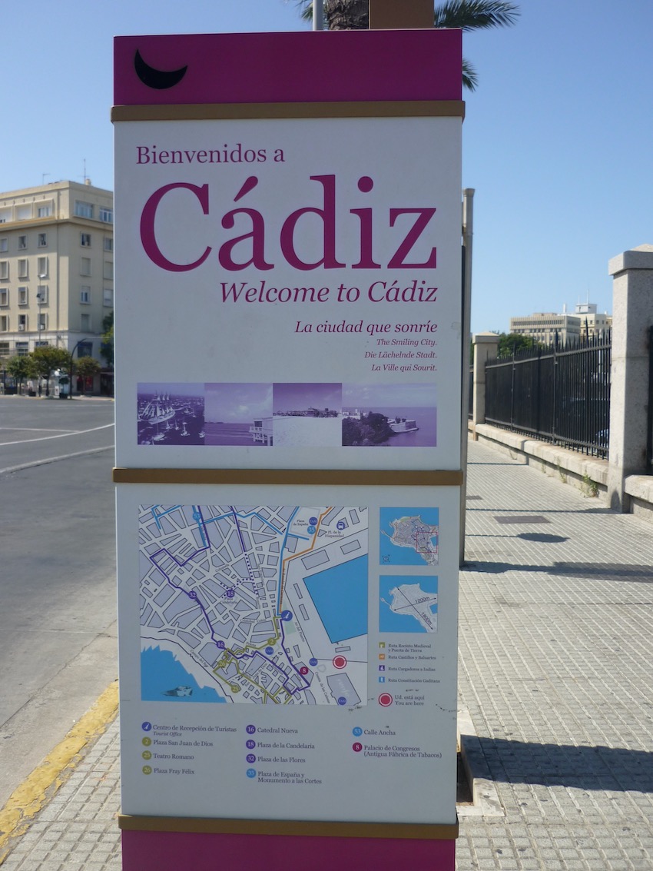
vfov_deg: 55.3
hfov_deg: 43.0
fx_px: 830
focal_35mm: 33
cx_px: 326
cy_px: 436
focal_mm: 5.5
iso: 80
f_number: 8
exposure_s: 1/160
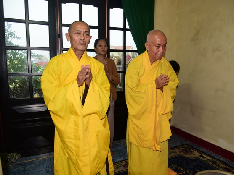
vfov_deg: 51.4
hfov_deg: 65.2
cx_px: 126
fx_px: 183
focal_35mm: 27
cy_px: 89
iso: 500
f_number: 4
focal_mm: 24
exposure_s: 1/60
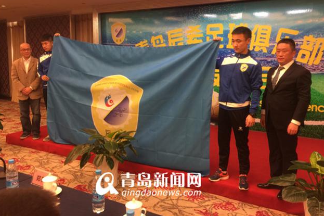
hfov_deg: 60.3
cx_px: 161
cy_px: 92
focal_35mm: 31
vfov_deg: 42.2
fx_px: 279
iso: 40
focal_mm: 4.15
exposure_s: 1/33
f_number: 2.2
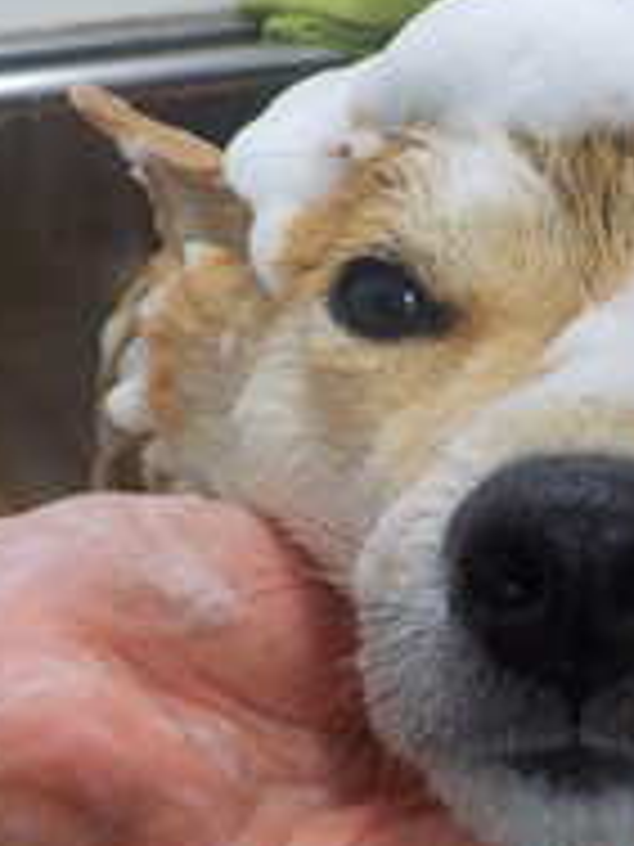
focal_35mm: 64
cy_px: 410
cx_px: 499
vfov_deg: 30.3
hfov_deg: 22.6
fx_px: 1563
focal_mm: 4.1
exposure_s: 1/30
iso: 220
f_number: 3.3
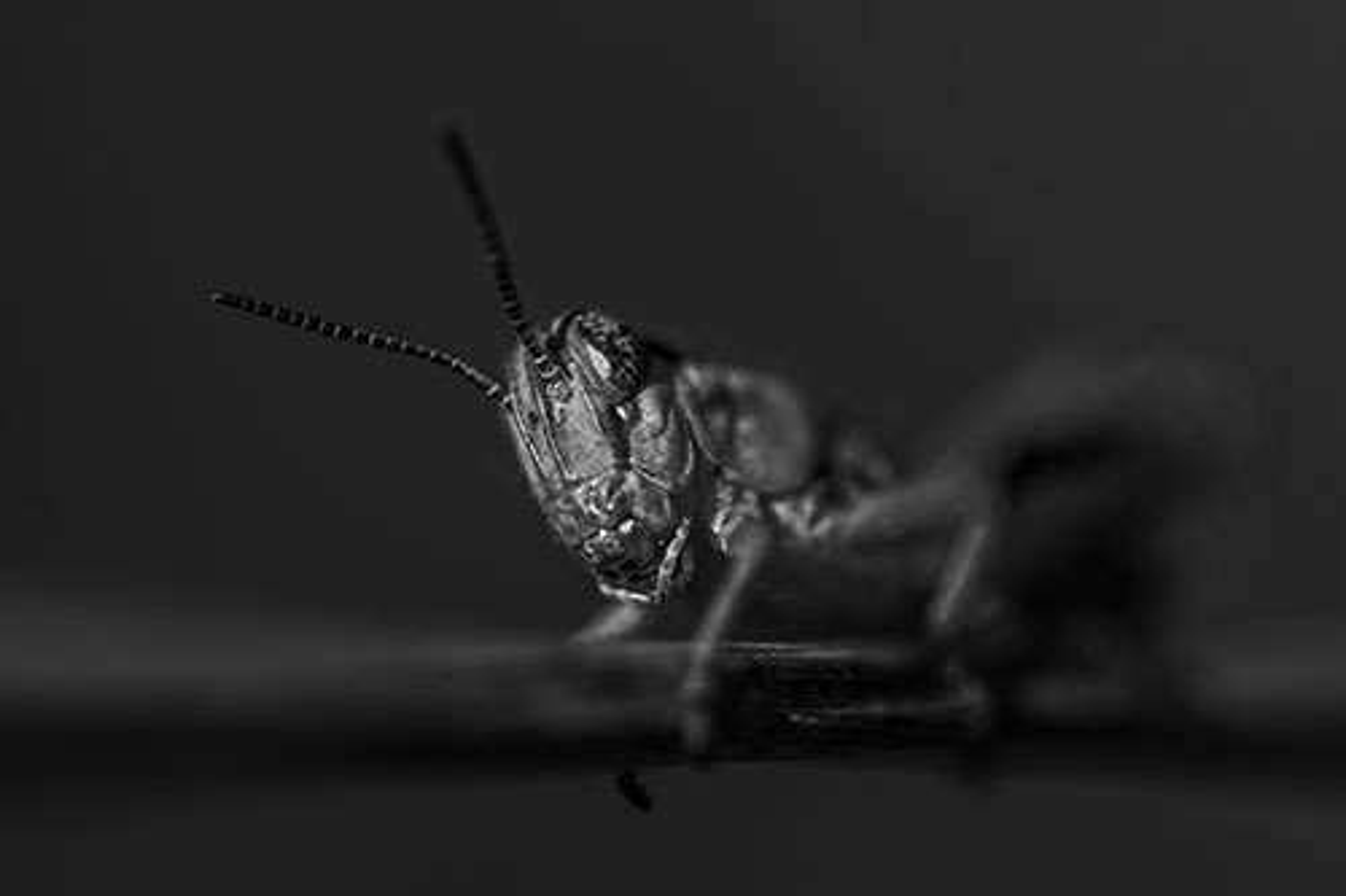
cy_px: 448
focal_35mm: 210
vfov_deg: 6.5
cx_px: 673
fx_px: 7849
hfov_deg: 9.8
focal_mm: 210
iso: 500
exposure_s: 1/800
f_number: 11
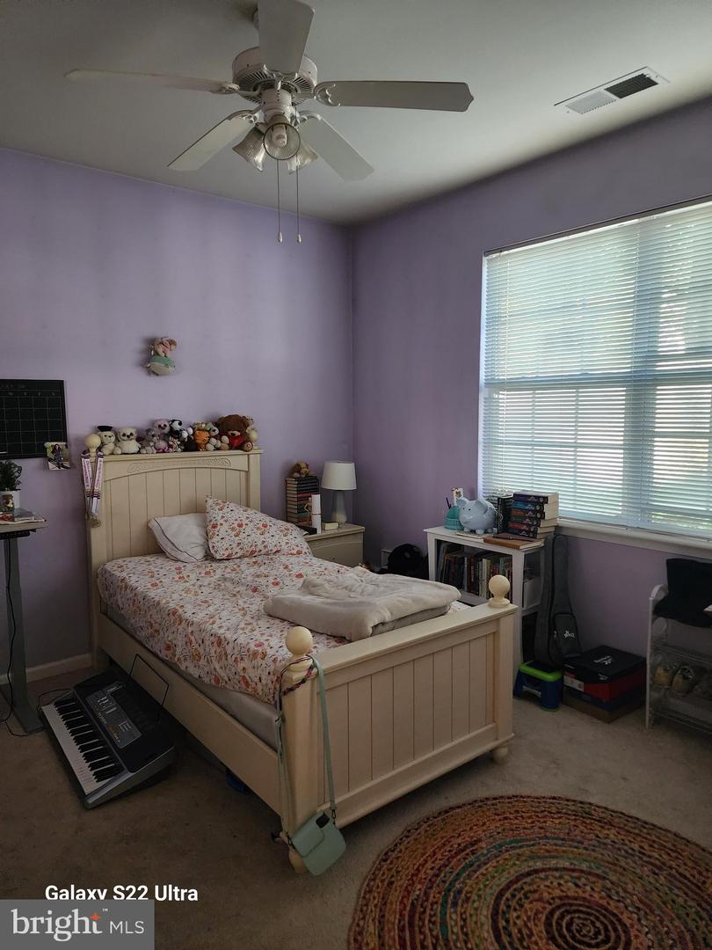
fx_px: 631
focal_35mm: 23
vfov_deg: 73.9
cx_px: 356
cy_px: 475
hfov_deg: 58.9
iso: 640
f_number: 1.8
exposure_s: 1/60
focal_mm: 6.4
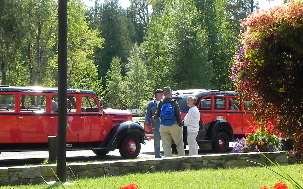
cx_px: 99
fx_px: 595
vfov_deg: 17.9
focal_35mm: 72
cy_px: 159
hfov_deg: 28.4
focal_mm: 6.6
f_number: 5.6
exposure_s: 1/200
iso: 160
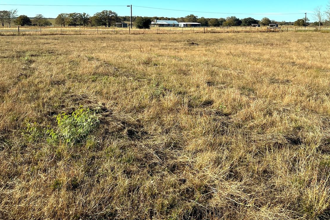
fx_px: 339
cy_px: 62
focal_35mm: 37
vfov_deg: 35.3
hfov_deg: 51.9
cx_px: 167
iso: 50
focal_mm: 5.7
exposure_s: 1/3571
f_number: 1.5
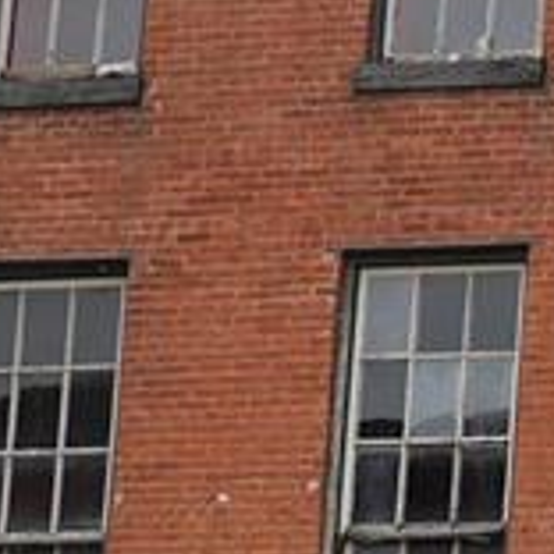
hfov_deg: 5.6
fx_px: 5251
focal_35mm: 290
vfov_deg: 6.0
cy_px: 494
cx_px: 1712
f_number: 1.6
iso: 100
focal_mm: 35
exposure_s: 1/800
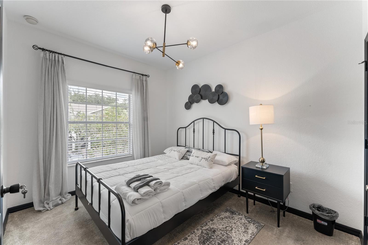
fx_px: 143
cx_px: 184
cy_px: 122
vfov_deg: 81.2
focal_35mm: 14
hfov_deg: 104.3
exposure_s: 1/10
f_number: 6.3
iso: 320
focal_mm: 14
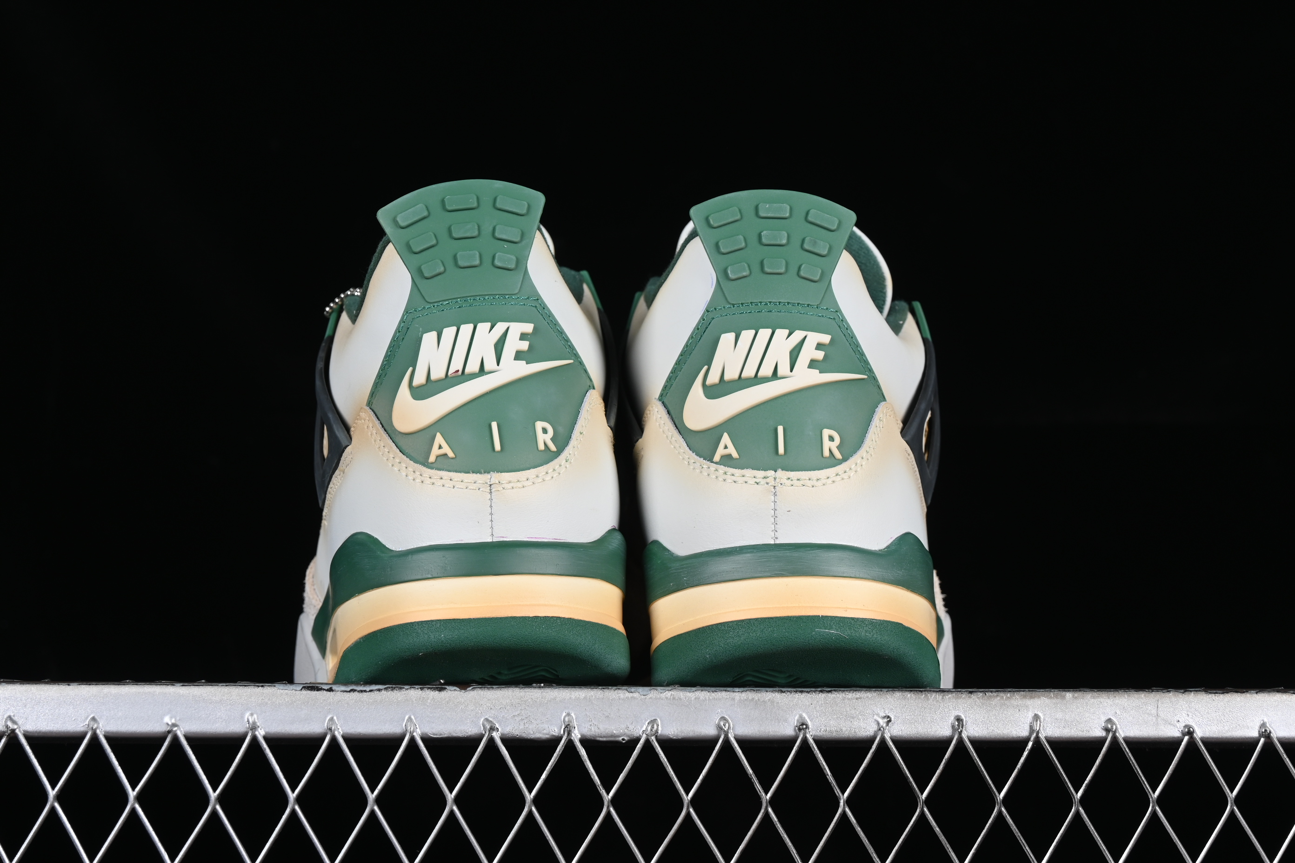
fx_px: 2698
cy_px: 432
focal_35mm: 75
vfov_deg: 18.2
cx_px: 648
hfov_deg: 27.0
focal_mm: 50
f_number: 8
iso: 160
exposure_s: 1/80
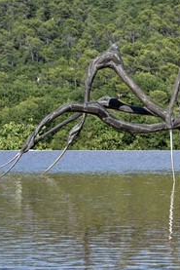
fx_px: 1476
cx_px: 180
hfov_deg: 7.0
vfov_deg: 10.4
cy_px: 135
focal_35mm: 197
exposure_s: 1/320
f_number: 11
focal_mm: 130
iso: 200
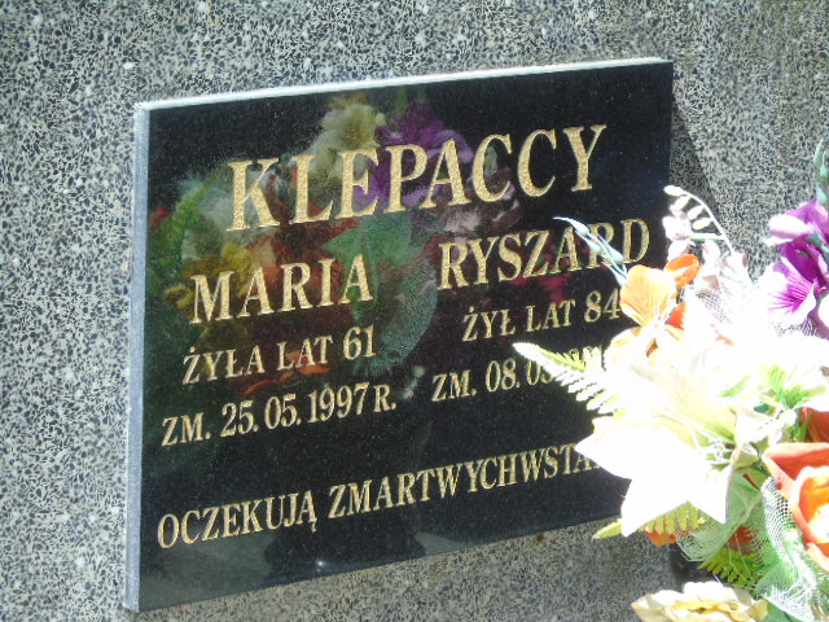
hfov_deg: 13.9
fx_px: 3401
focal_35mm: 142
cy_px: 311
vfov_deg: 10.4
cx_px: 414
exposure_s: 1/125
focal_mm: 25
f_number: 4.7
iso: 100
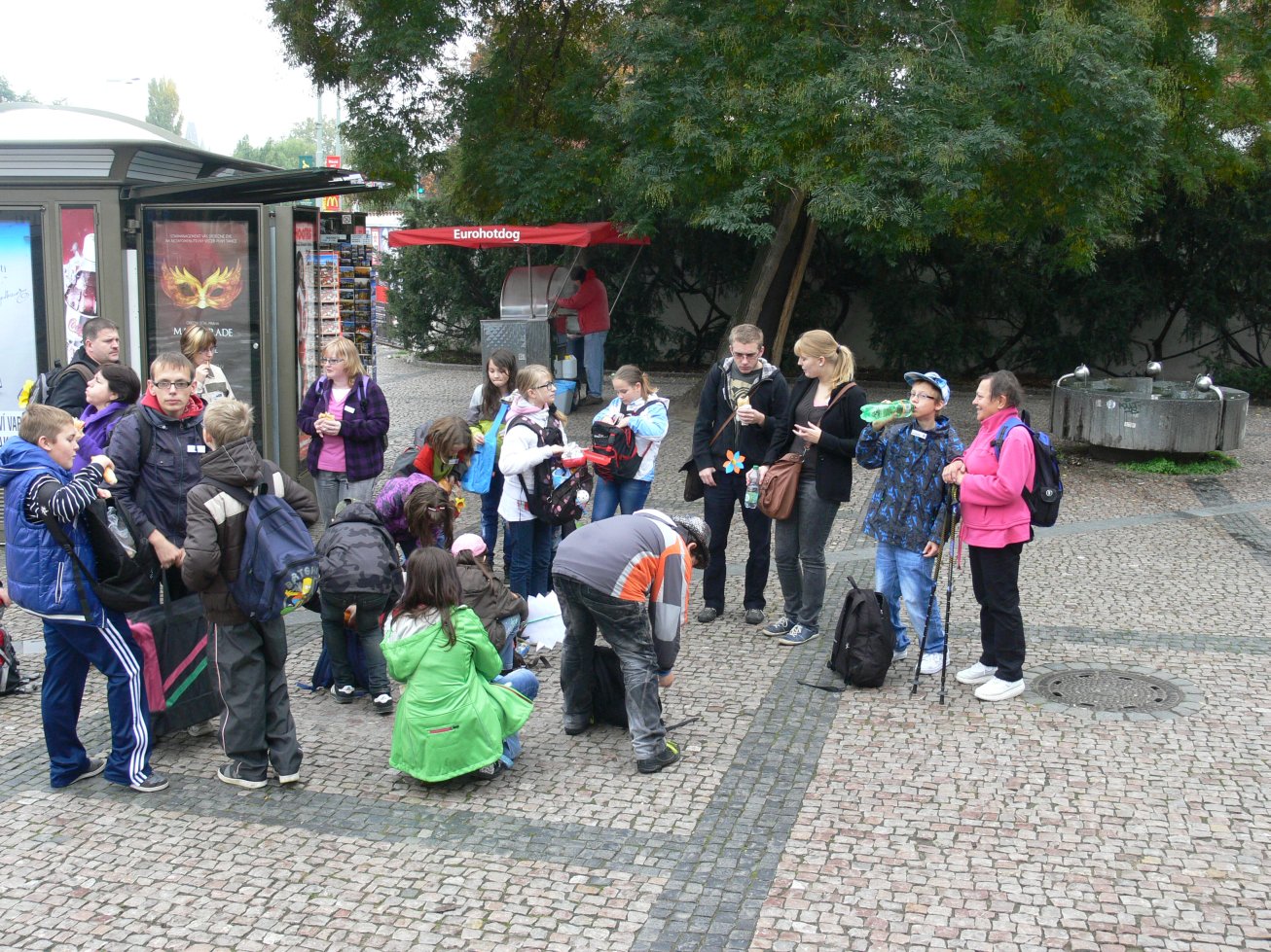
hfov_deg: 52.6
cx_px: 636
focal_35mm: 35
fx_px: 1285
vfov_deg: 40.7
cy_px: 476
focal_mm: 7.4
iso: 100
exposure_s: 1/50
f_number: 3.6
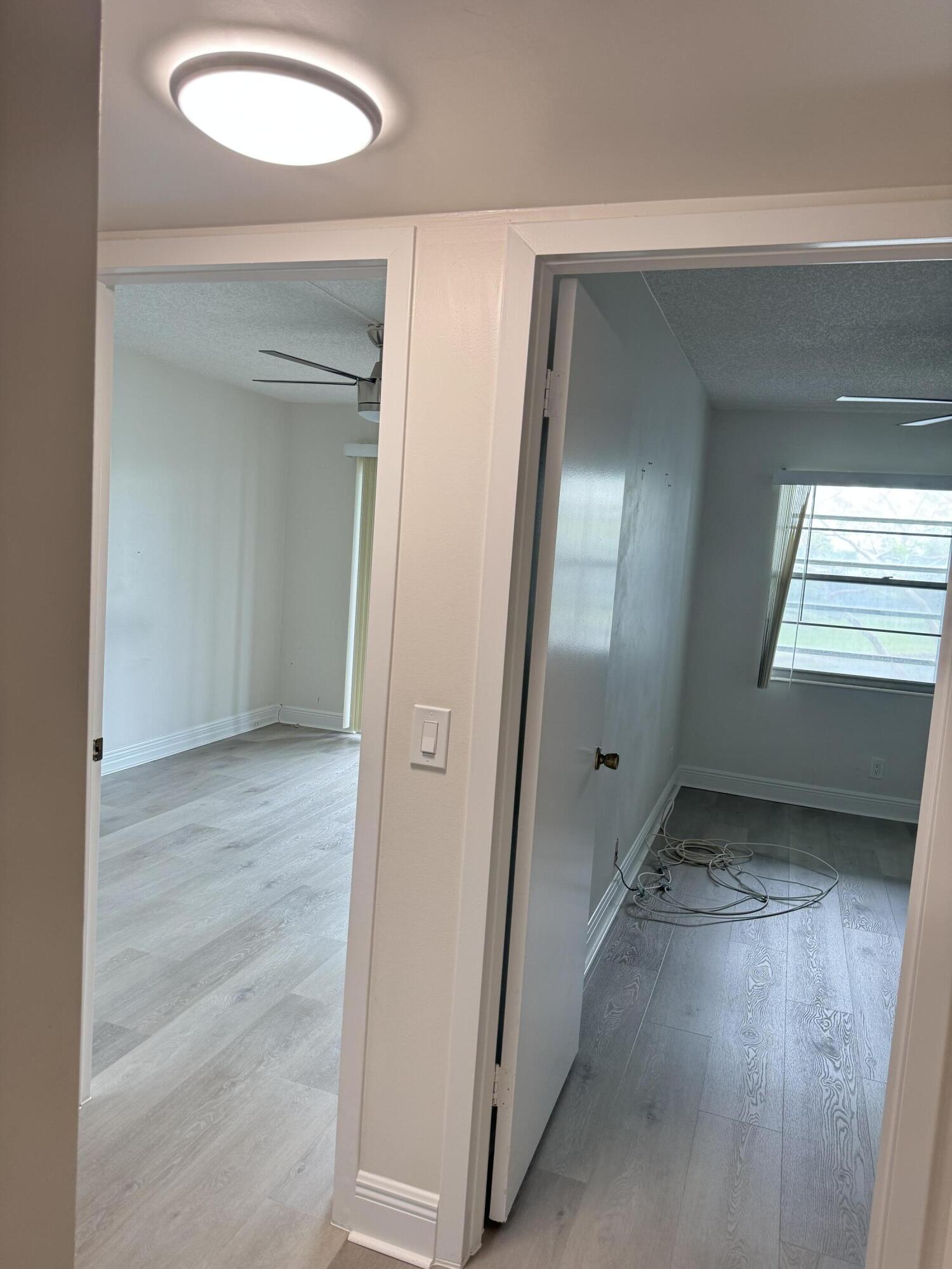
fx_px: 880
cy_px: 634
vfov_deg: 71.6
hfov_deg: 56.8
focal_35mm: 24
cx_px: 476
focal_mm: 6.76
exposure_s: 1/60
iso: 160
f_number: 1.78
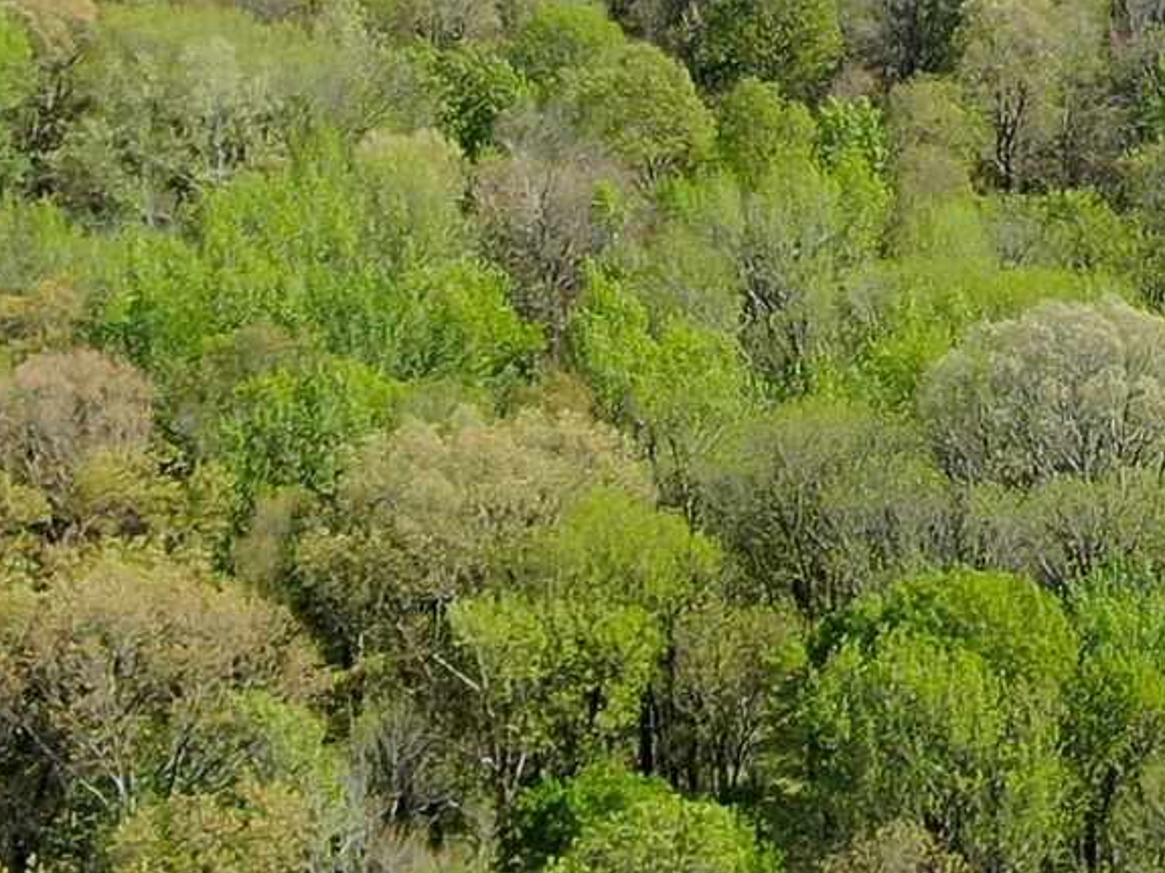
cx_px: 1499
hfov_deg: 12.4
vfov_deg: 9.4
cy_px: -294
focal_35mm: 155
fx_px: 5215
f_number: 3
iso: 200
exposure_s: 1/25
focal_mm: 5.11
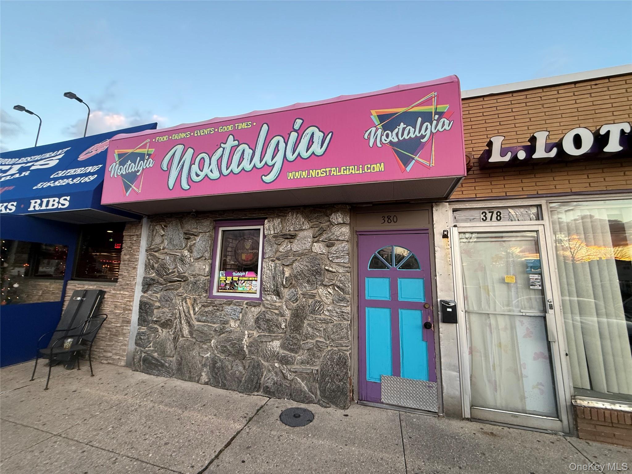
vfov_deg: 85.7
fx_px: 256
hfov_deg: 102.1
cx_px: 316
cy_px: 237
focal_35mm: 14
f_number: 2.2
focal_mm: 2.22
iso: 160
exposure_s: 1/99
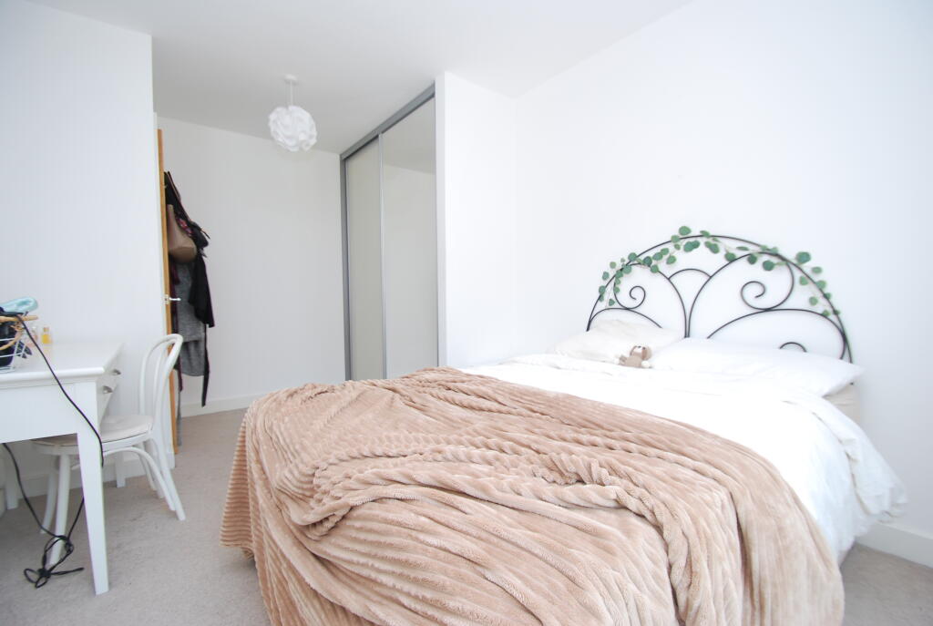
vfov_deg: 77.6
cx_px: 466
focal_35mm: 15
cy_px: 313
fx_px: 389
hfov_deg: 100.3
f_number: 4
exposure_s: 1/60
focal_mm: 10
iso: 200
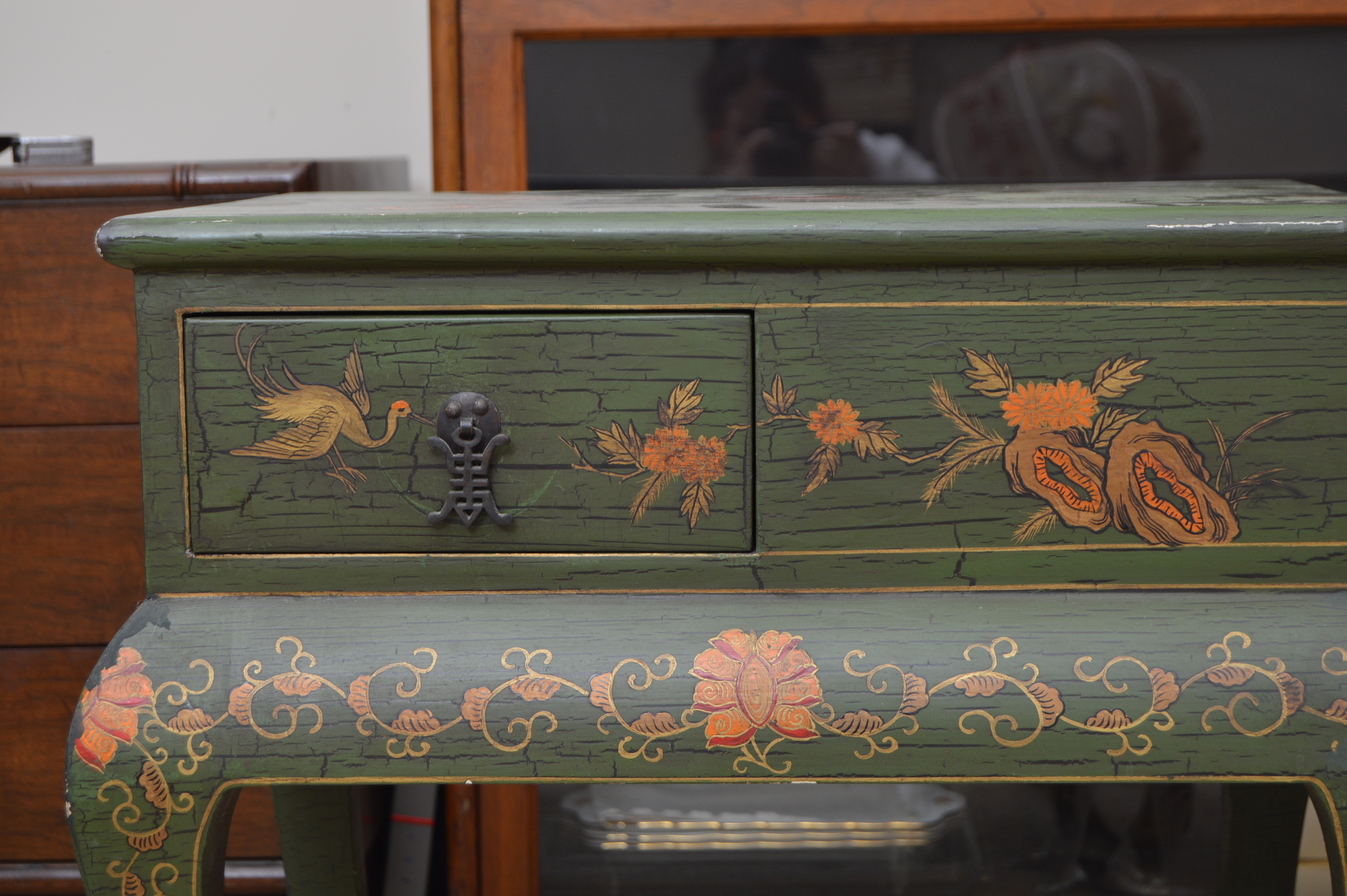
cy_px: 448
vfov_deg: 16.5
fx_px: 3084
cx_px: 674
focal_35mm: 82
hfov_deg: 24.6
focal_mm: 55
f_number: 5.6
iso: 200
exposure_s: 1/160
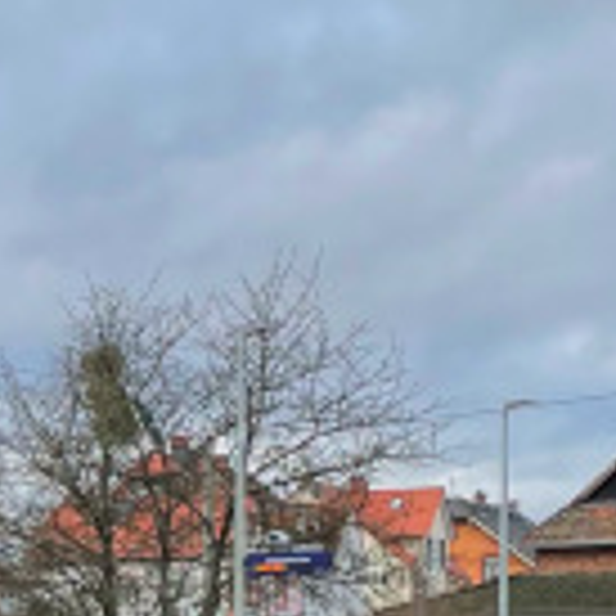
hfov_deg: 13.9
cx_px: -315
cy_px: 951
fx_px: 2356
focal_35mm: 117
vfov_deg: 13.9
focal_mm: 4.2
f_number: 1.6
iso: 32
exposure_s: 1/1082
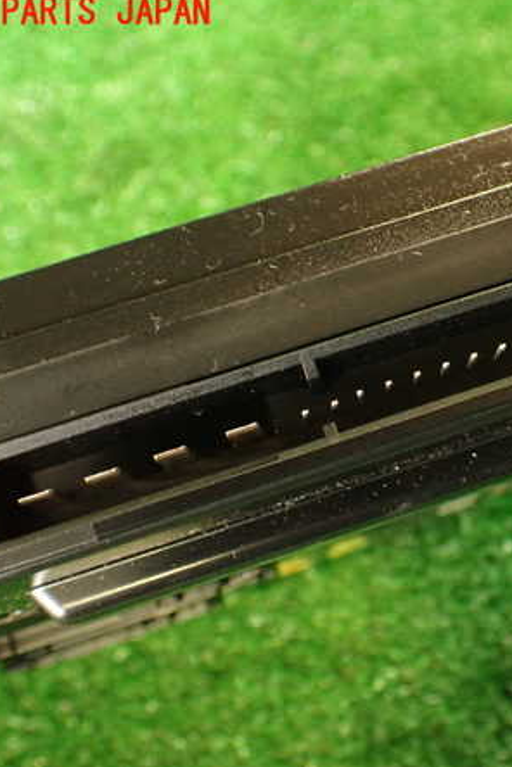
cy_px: 380
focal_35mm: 45
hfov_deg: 29.1
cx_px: 415
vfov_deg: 43.6
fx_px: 960
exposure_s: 1/30
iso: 800
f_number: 2.4
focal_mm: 5.79
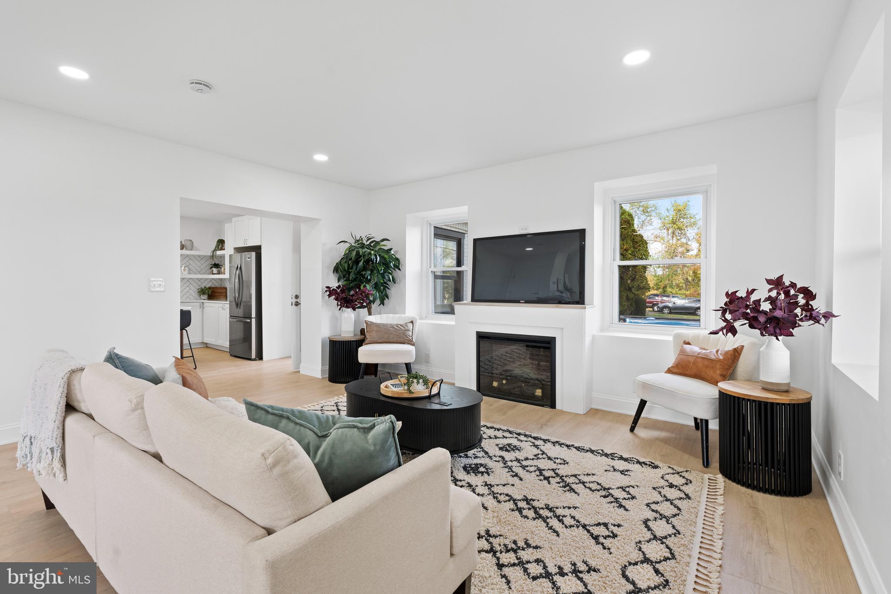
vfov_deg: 73.7
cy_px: 297
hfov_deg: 96.7
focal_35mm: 16
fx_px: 396
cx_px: 446
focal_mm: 16
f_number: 8
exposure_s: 1/8
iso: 400
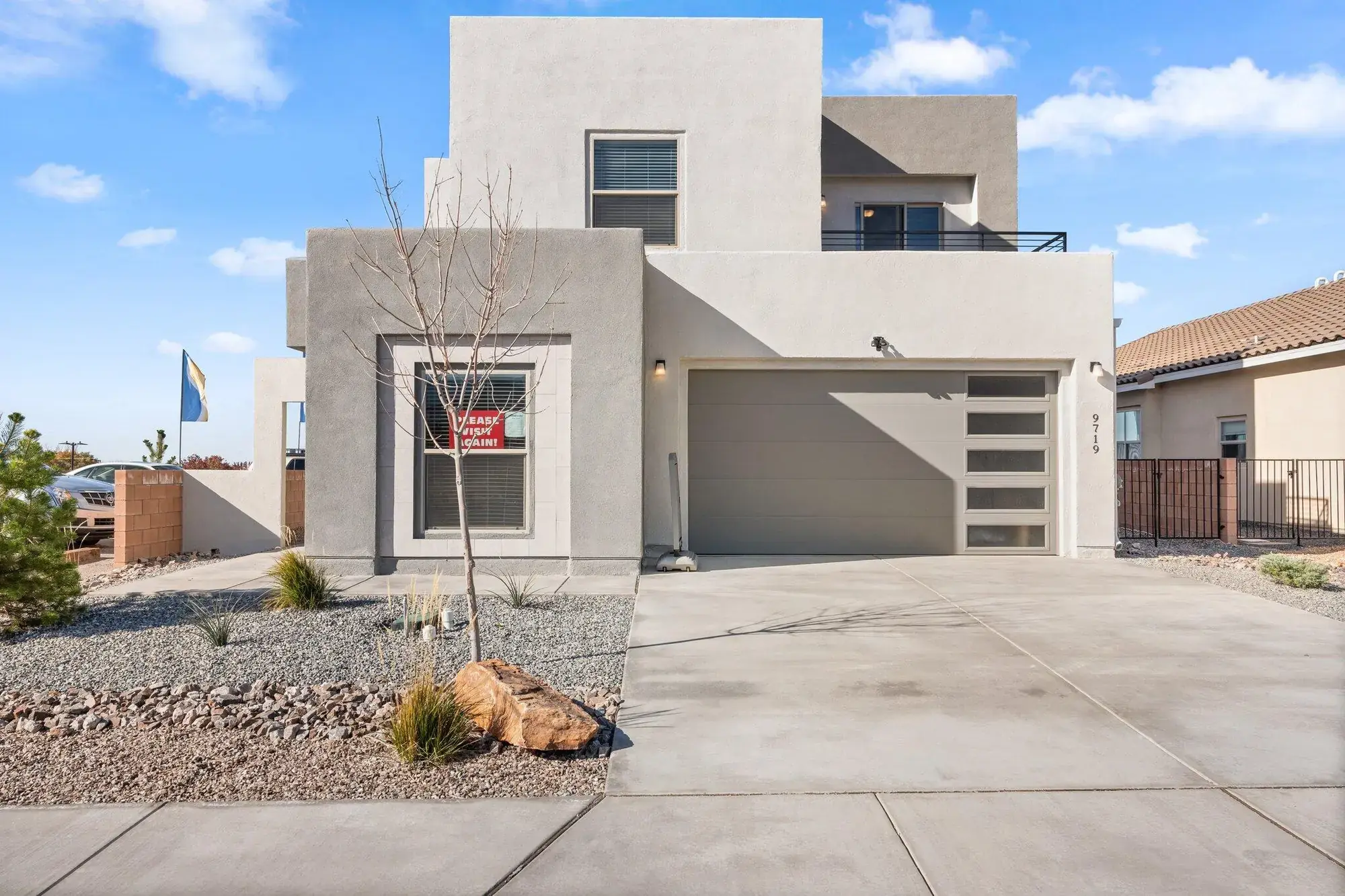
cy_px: 448
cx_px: 672
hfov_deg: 70.4
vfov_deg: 50.4
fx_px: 953
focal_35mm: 26
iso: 320
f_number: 9
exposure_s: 1/250
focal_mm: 25.5
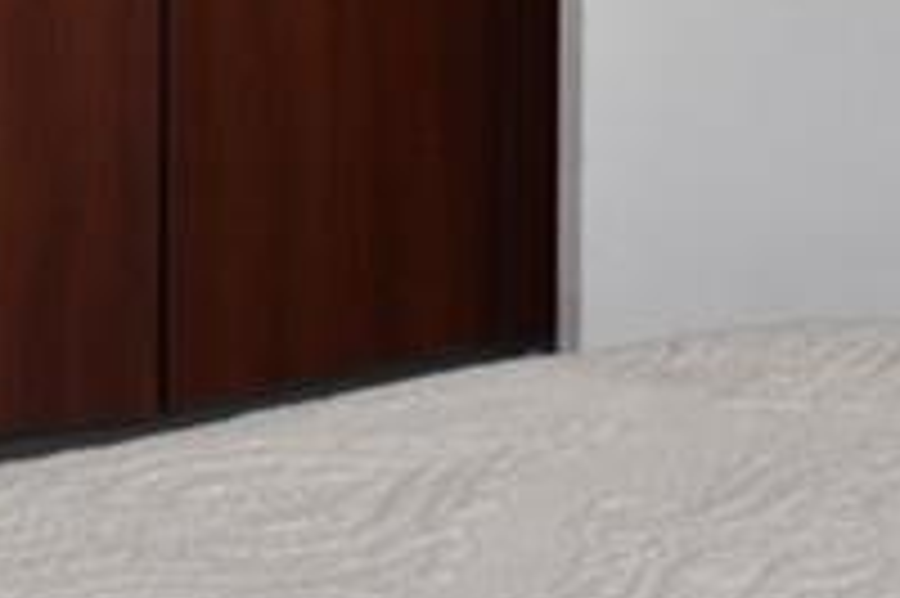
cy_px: -895
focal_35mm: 276
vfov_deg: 4.8
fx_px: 6894
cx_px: 1598
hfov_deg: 7.3
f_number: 3.8
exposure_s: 1/100
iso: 320
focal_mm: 23
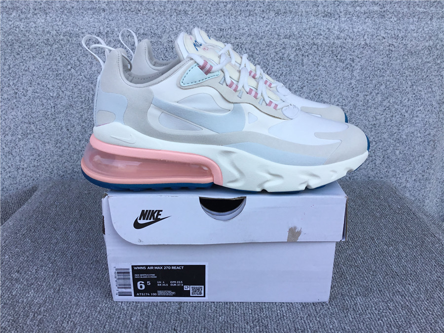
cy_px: 166
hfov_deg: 58.4
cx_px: 222
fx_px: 398
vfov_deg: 45.4
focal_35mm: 31
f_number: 2.4
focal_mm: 3.3
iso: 25
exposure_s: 1/334
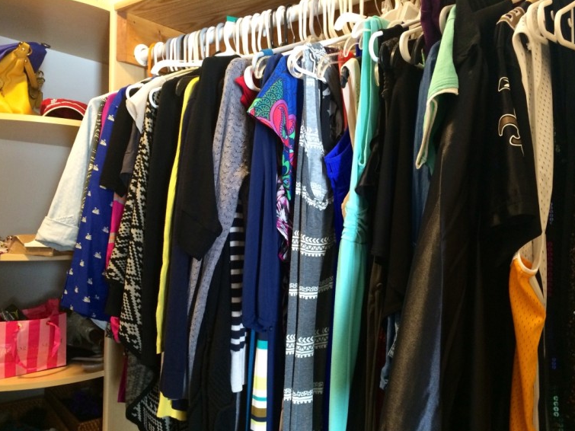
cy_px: 220
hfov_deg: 58.4
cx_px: 292
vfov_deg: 45.4
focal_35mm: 31
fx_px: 515
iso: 200
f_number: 2.2
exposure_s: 1/30
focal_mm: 4.12
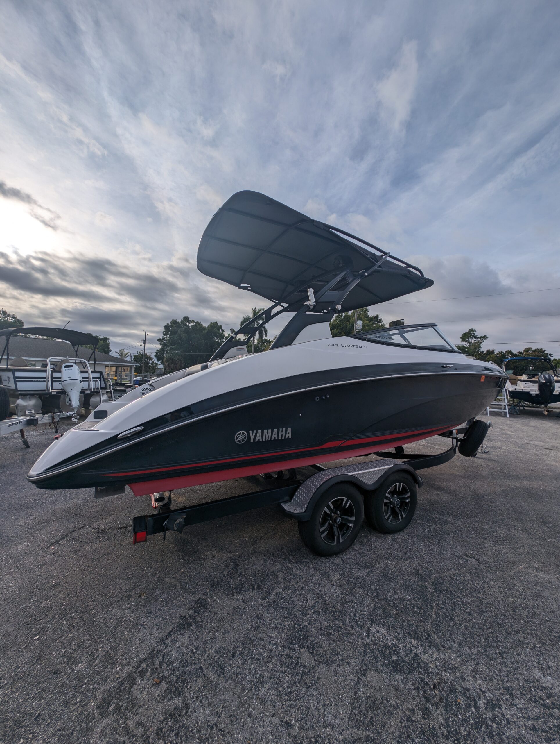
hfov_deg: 94.6
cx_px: 280
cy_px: 372
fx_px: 258
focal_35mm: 12
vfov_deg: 110.5
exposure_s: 1/4405
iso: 42
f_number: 1.95
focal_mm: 2.23
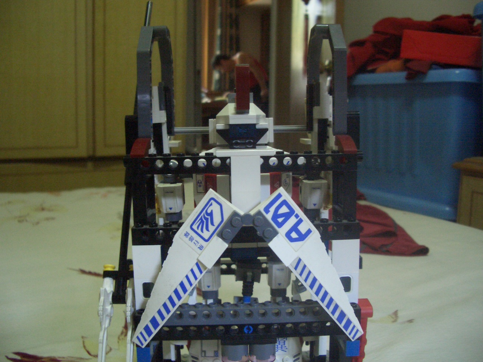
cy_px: 181
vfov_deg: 40.7
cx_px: 242
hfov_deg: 52.6
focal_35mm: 35
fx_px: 488
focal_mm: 5.8
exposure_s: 1/8
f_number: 2.6
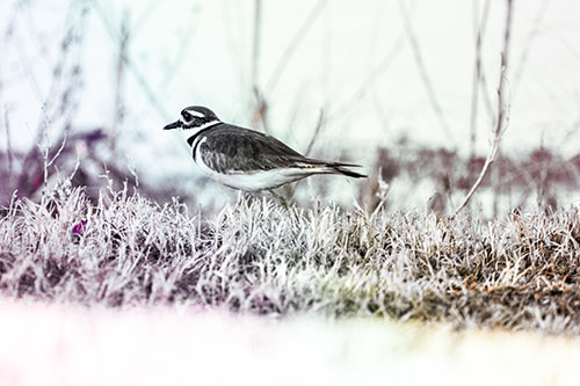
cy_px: 193
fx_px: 19326
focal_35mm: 1200
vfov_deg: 1.1
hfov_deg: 1.7
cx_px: 290
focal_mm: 1200
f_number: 13
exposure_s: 1/1250
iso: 2000
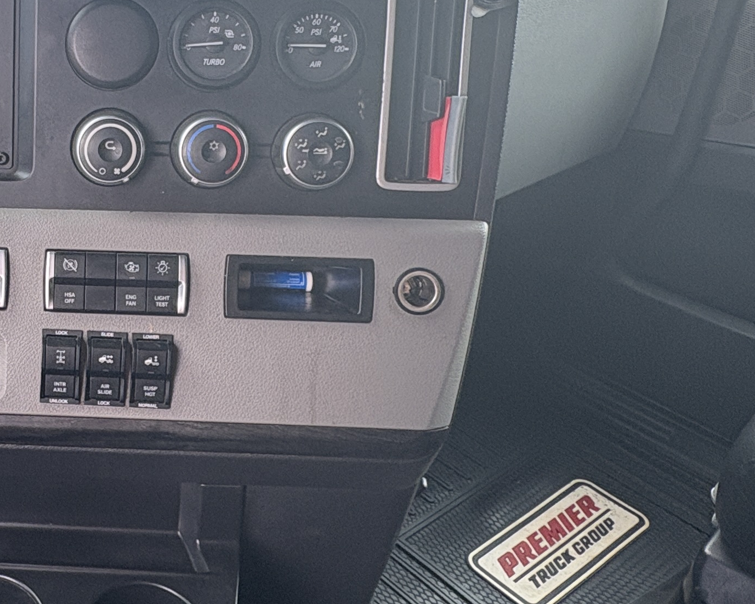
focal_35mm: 40
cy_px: 226
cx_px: 41
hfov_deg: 41.2
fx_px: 894
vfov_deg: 37.1
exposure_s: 1/99
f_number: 2.2
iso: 64
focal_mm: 2.22
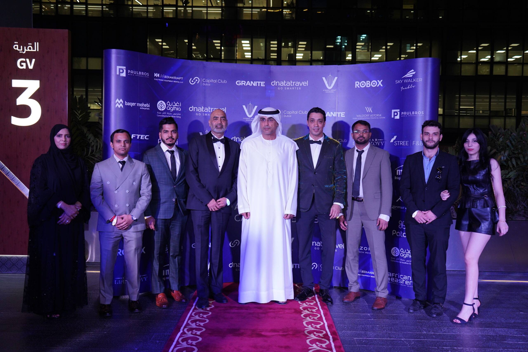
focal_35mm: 33
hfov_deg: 57.2
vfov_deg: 40.0
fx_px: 484
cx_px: 264
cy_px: 176
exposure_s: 1/160
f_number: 4
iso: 800
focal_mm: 33
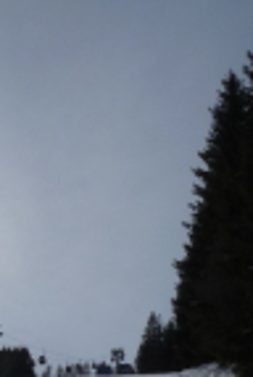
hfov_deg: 13.5
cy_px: 340
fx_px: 986
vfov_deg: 21.2
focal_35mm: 94
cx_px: -158
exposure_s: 1/1000
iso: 100
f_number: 8
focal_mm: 4.8
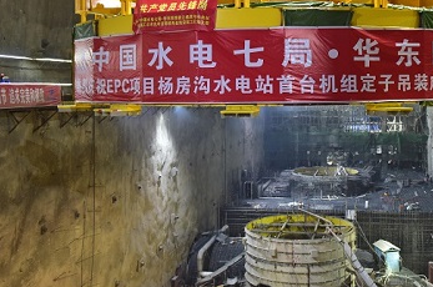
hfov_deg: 40.0
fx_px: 588
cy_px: 86
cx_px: 282
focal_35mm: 49
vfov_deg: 27.2
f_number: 3.2
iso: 1800
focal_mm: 34
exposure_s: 1/40
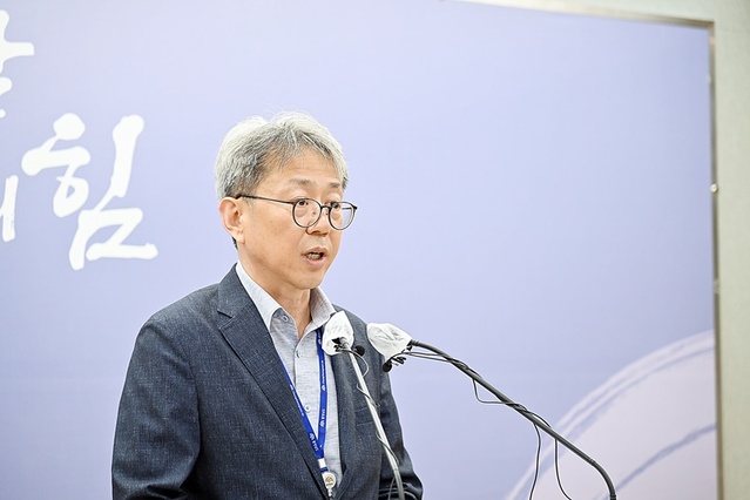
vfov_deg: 11.4
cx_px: 375
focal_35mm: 120
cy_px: 250
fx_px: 2500
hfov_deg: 17.1
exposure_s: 1/125
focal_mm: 120
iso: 500
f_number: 4
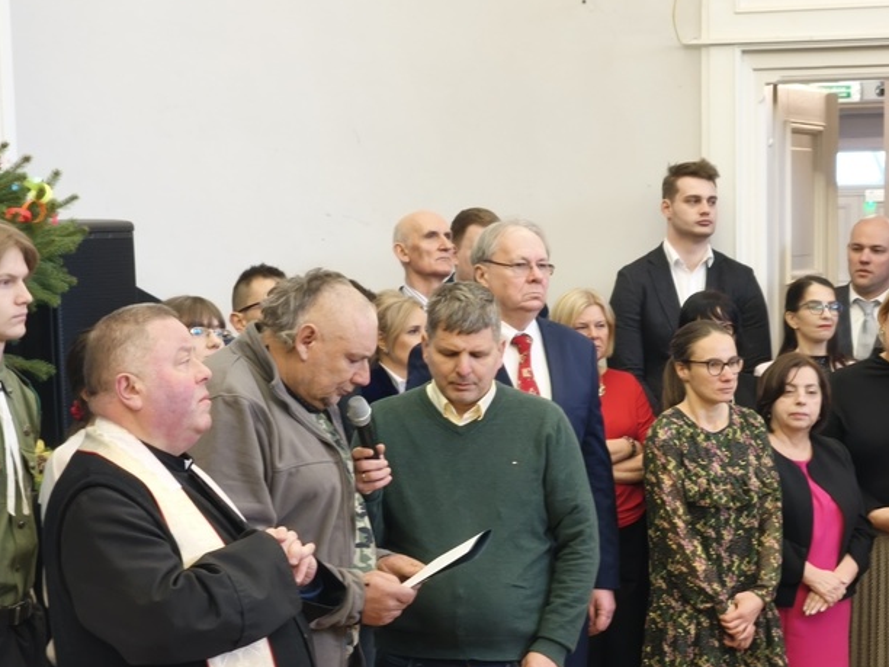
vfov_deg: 14.8
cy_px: 467
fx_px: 2568
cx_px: 572
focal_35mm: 100
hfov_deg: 19.6
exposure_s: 1/50
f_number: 2
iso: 2000
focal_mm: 8.8
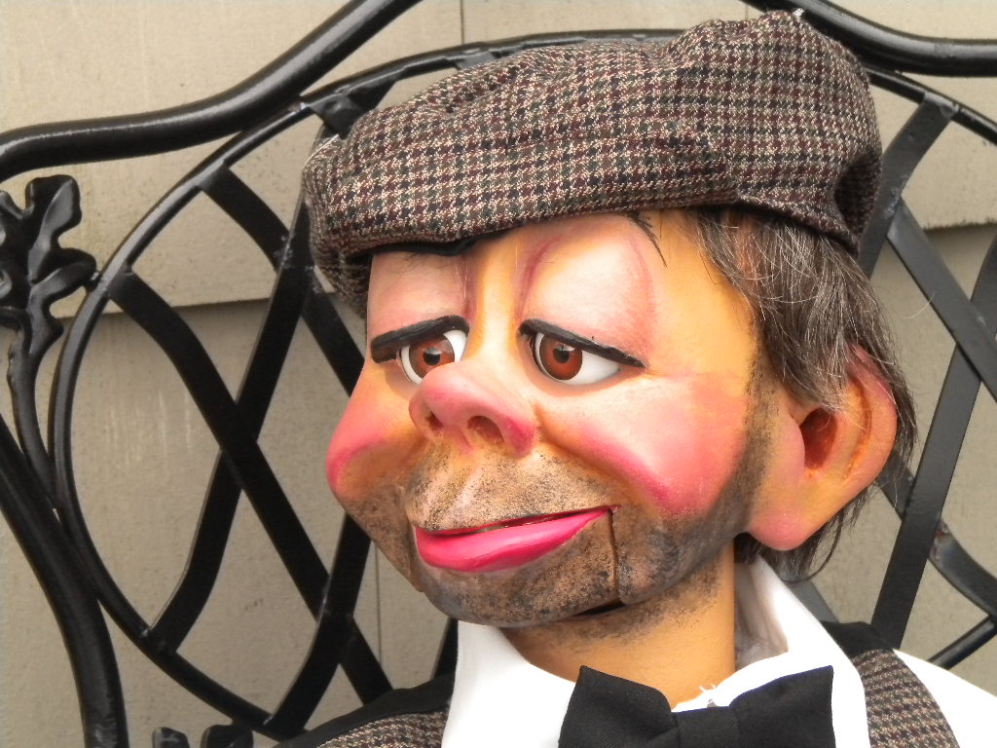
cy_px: 374
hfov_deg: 18.7
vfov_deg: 14.1
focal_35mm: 105
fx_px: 3024
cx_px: 498
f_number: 5.9
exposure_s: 1/284
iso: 400
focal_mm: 18.9
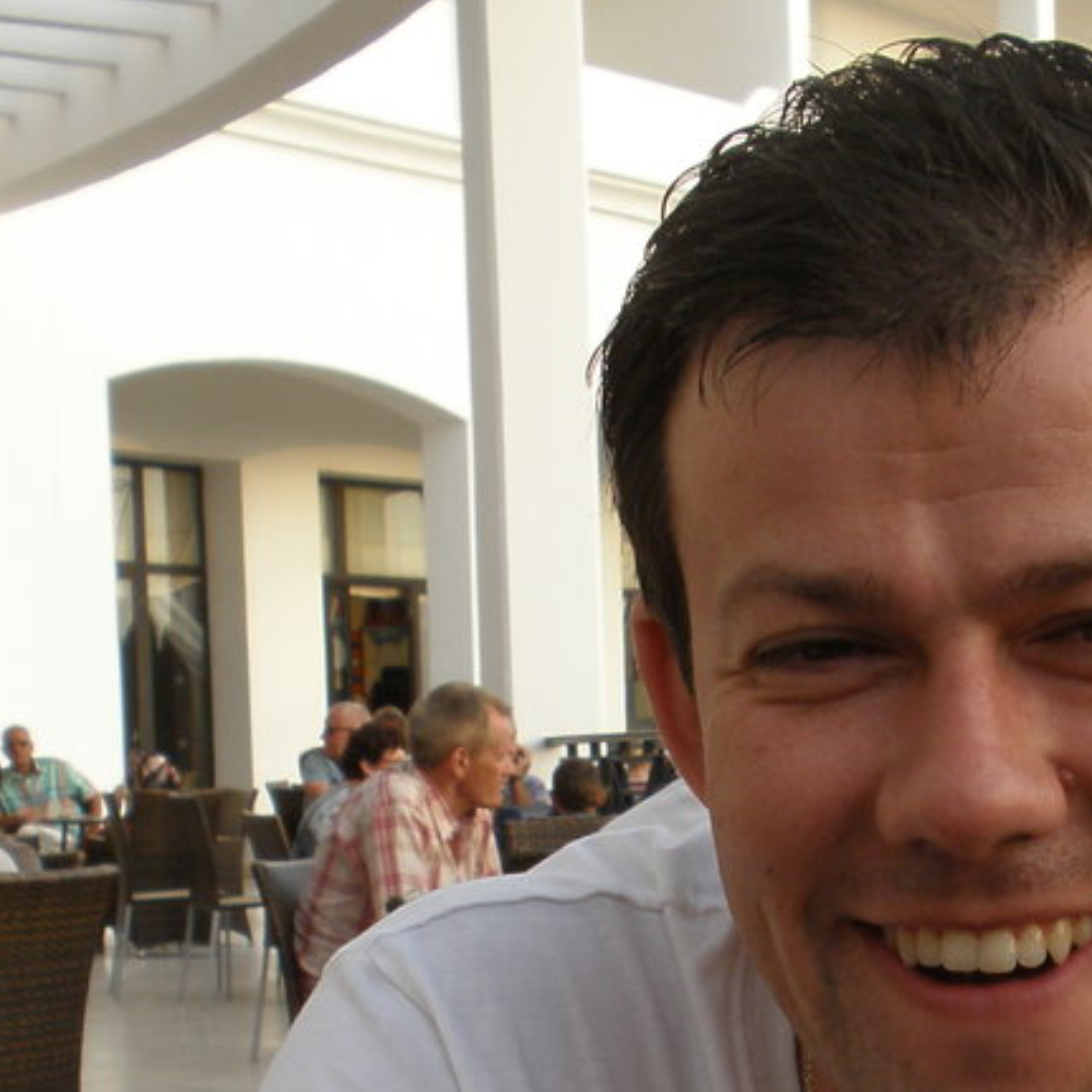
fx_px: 3248
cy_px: 1097
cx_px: 940
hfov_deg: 18.8
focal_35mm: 91
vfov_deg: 18.6
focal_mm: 6.6
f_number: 3.5
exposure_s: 1/60
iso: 64
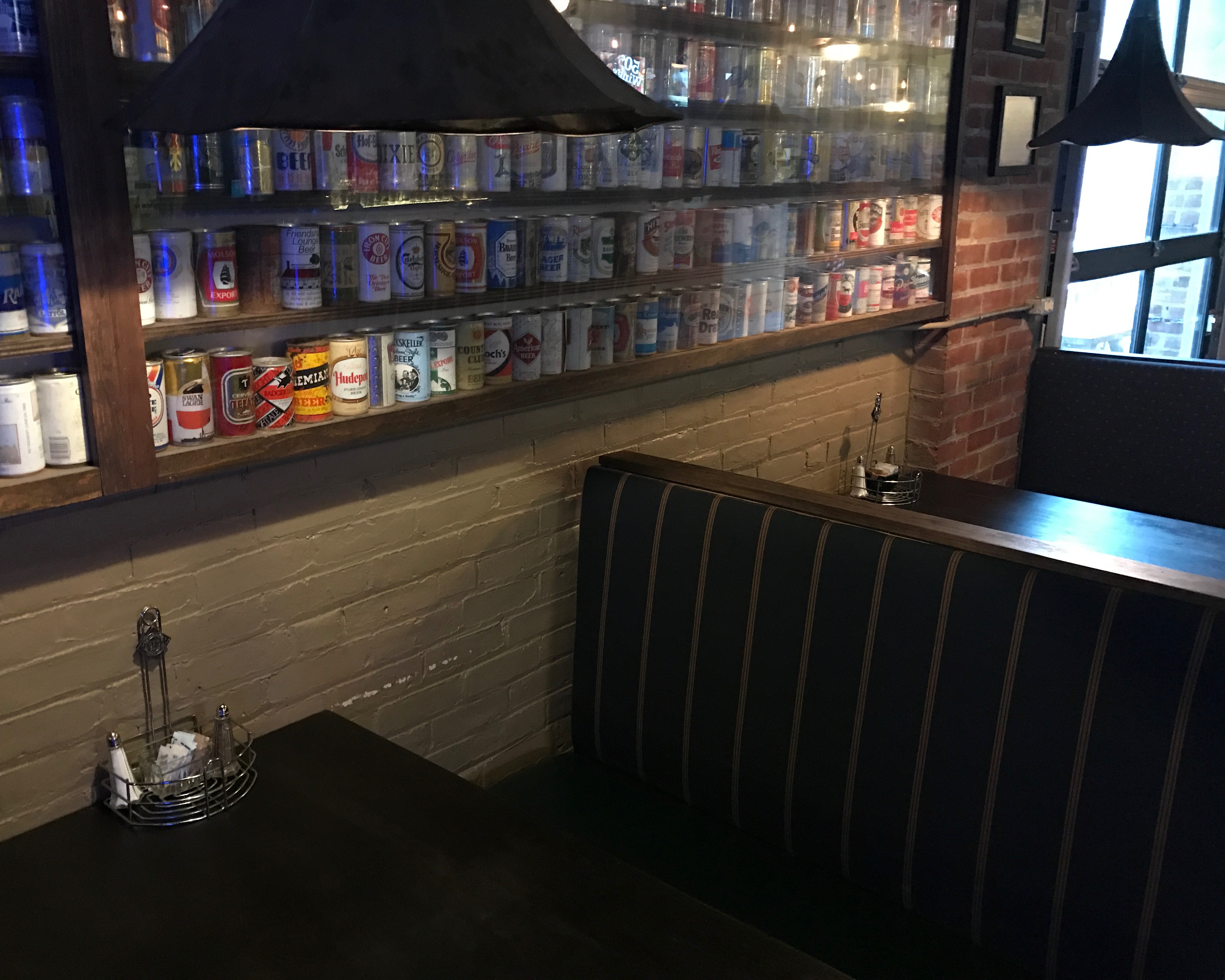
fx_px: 1088
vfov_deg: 48.5
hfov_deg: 58.7
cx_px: 553
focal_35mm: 30
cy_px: 476
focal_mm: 3.99
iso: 100
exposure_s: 1/4
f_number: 1.8
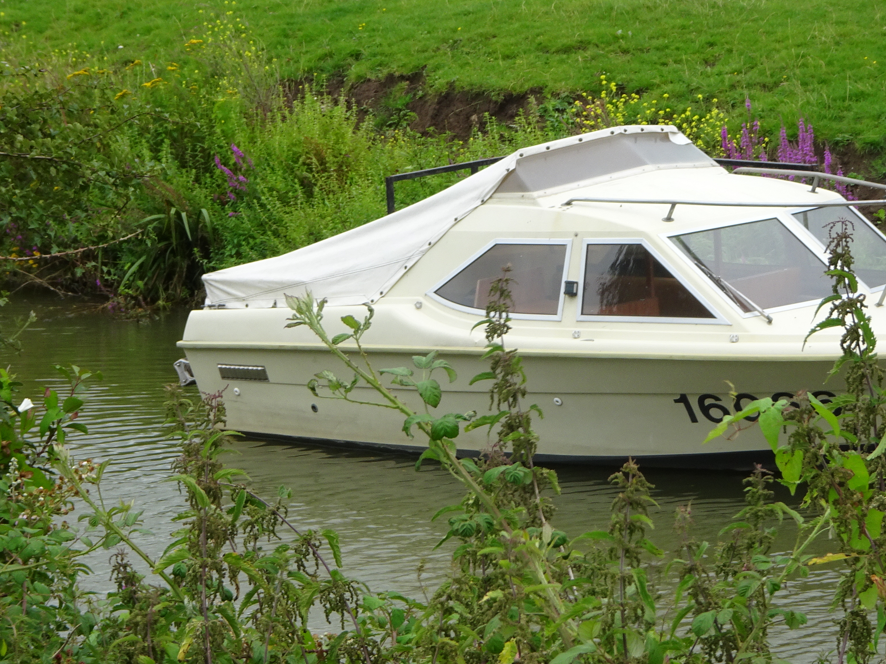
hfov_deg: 11.6
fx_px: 4377
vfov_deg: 8.7
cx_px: 523
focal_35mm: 171
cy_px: 310
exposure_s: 1/160
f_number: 5
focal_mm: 18.53
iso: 80
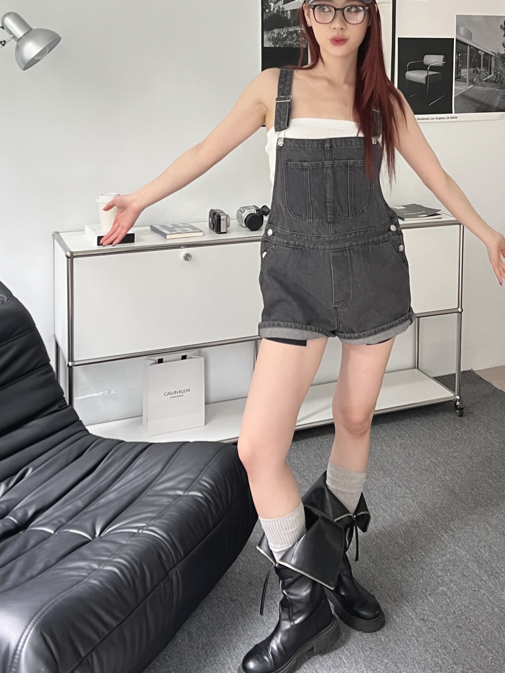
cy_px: 295
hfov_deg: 45.4
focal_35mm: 31
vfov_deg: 58.2
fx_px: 603
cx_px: 246
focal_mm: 5.7
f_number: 1.5
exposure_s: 1/60
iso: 500
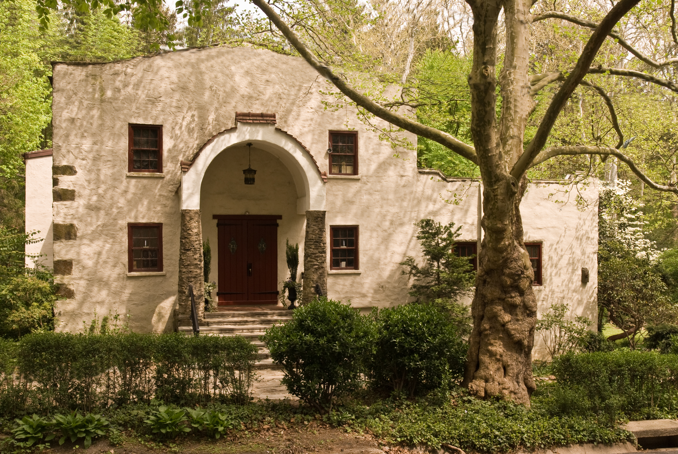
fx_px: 735
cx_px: 339
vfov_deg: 34.3
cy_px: 227
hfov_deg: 49.5
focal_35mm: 39
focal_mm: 26
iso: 200
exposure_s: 1/200
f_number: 9
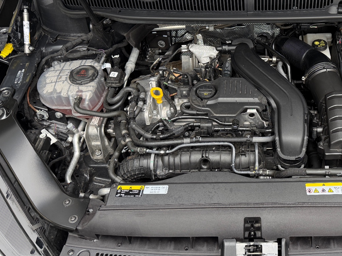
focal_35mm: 37
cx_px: 259
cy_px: 117
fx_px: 365
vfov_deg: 38.6
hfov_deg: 48.1
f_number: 1.78
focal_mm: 6.76
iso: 125
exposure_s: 1/134
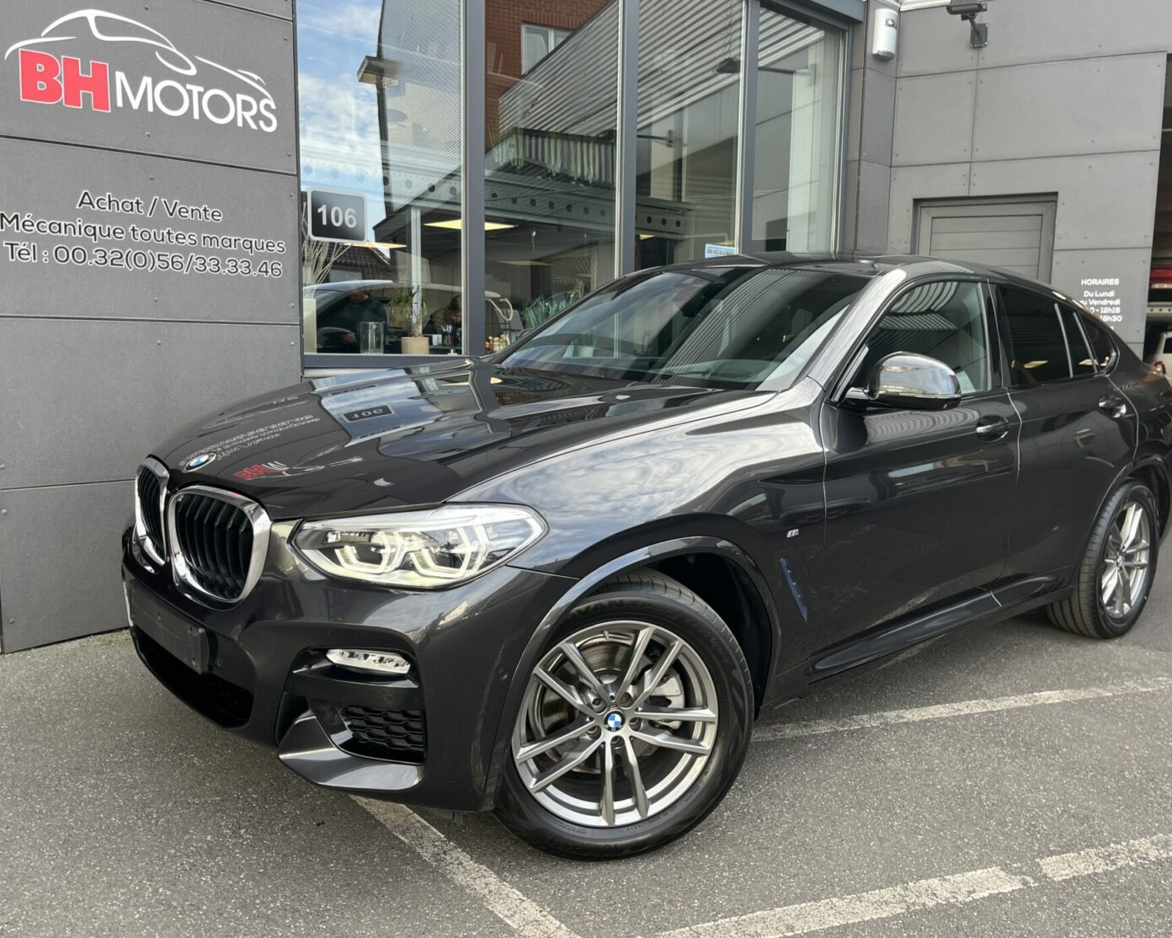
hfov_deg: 62.2
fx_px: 971
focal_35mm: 28
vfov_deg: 51.5
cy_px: 455
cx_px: 621
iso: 40
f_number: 1.6
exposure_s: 1/271
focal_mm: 5.1
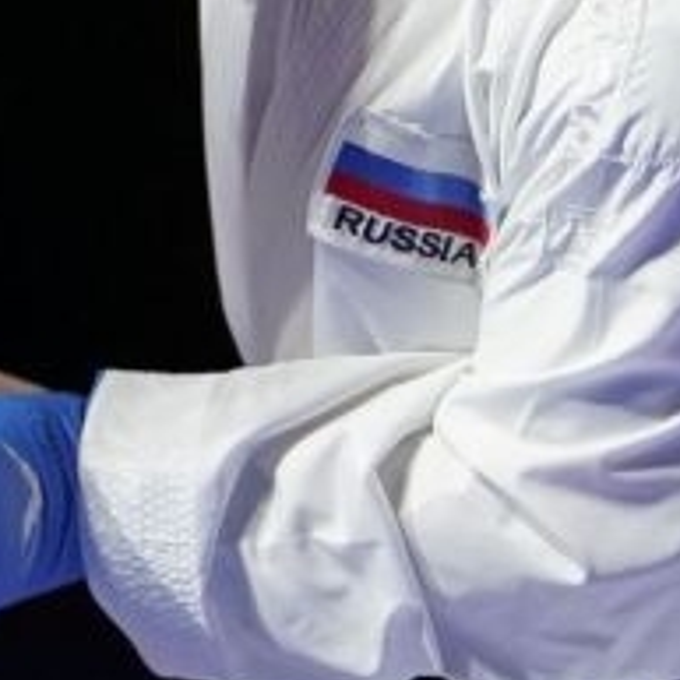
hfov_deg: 2.0
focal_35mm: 894
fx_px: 19869
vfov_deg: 2.0
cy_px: 78
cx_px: 46
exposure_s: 1/1000
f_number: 2.8
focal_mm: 113
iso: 2000
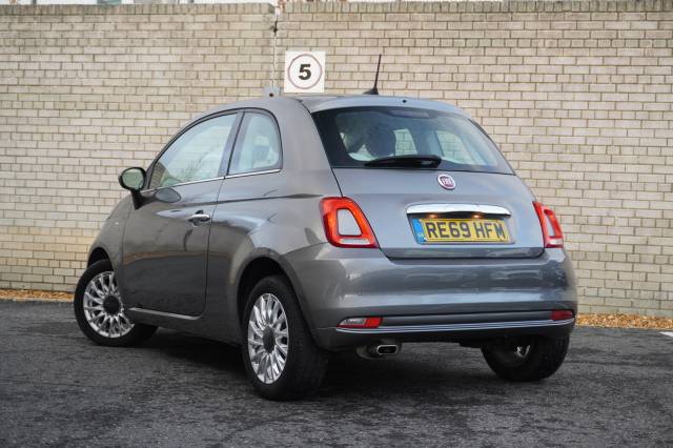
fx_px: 1149
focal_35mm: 62
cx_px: 336
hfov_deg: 32.6
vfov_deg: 22.1
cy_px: 224
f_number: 5.6
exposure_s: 1/160
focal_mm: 41
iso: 1000
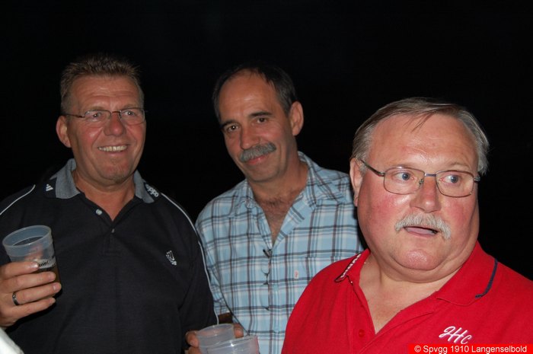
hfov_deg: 43.6
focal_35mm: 45
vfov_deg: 29.8
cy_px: 177
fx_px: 665
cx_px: 266
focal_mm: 30
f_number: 4.2
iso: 400
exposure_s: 1/60
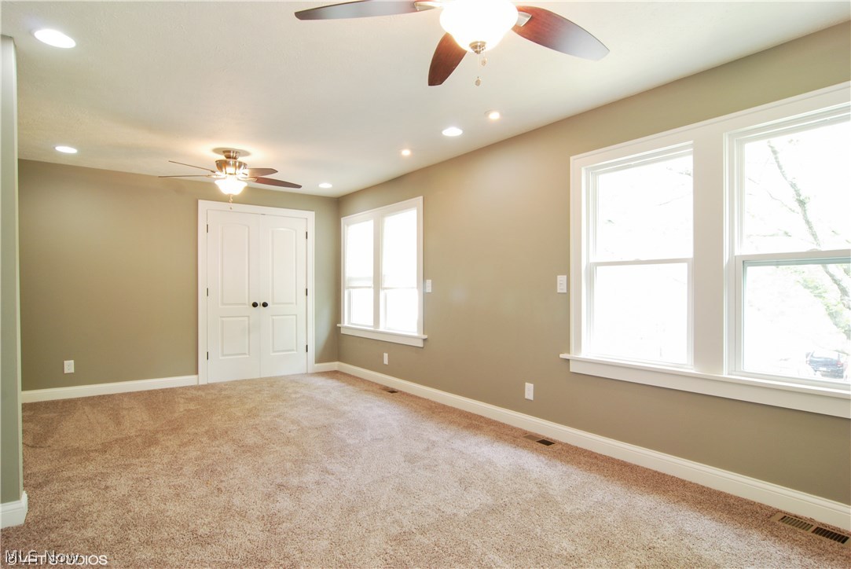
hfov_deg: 90.0
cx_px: 426
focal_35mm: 18
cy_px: 284
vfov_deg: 67.5
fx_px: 426
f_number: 9
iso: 200
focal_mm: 12
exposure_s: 1/2.5
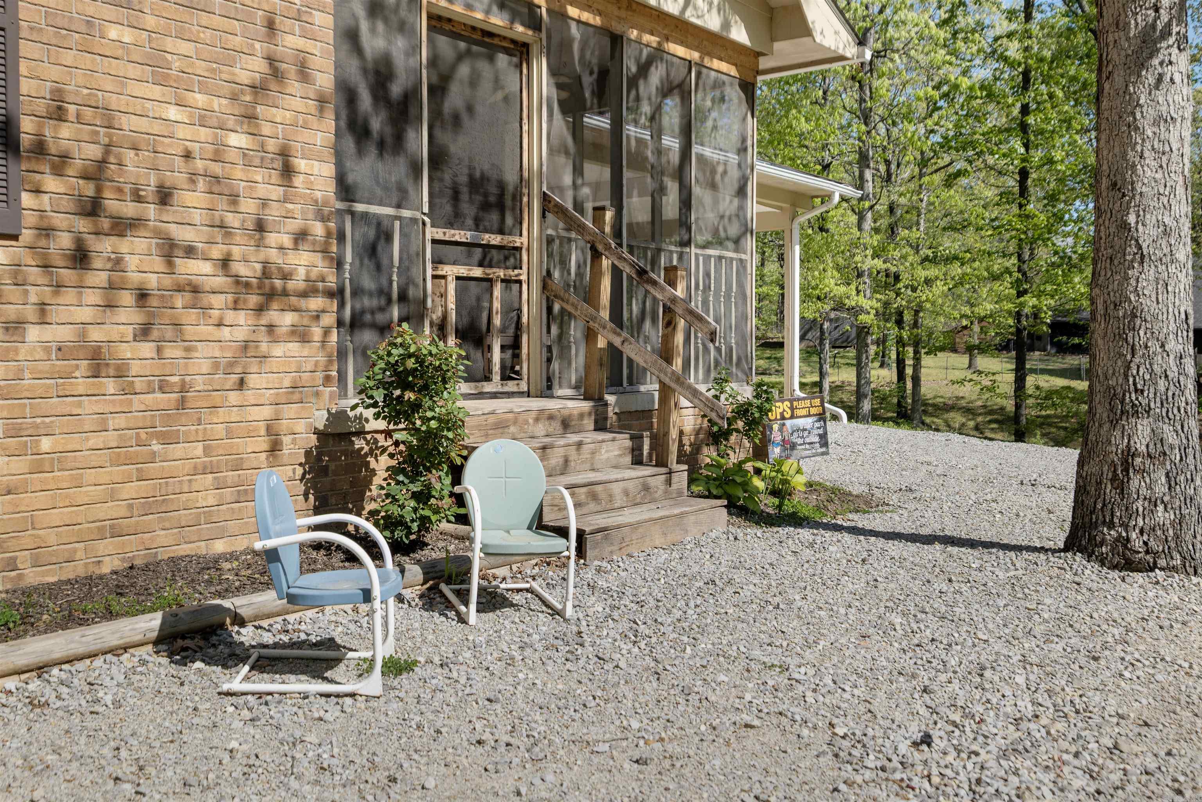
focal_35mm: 35
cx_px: 601
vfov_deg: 37.9
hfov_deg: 54.4
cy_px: 401
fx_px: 1169
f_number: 5.6
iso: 320
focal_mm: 35
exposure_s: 1/640
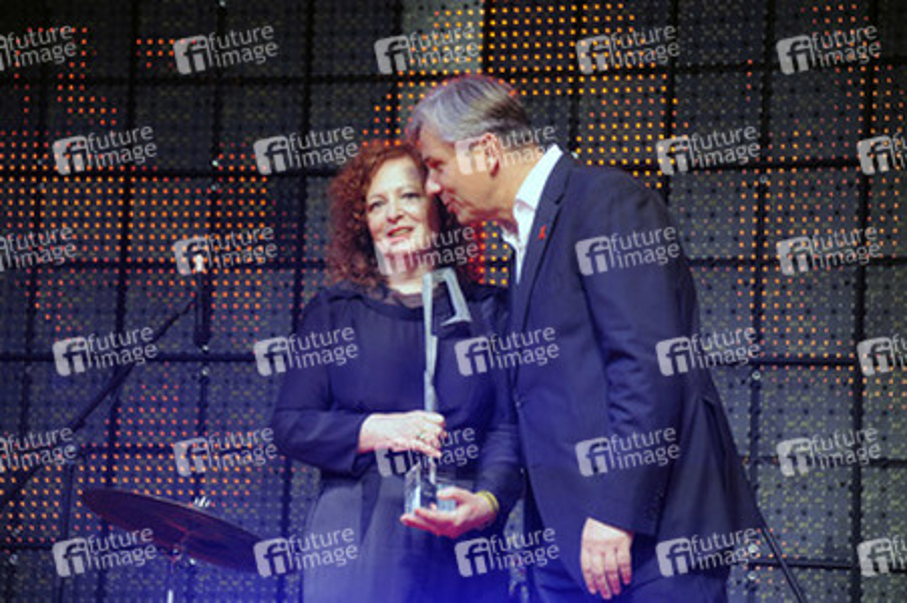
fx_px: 3399
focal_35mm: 135
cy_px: 302
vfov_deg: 10.1
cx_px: 454
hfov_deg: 15.2
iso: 2500
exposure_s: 1/80
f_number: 5.6
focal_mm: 135
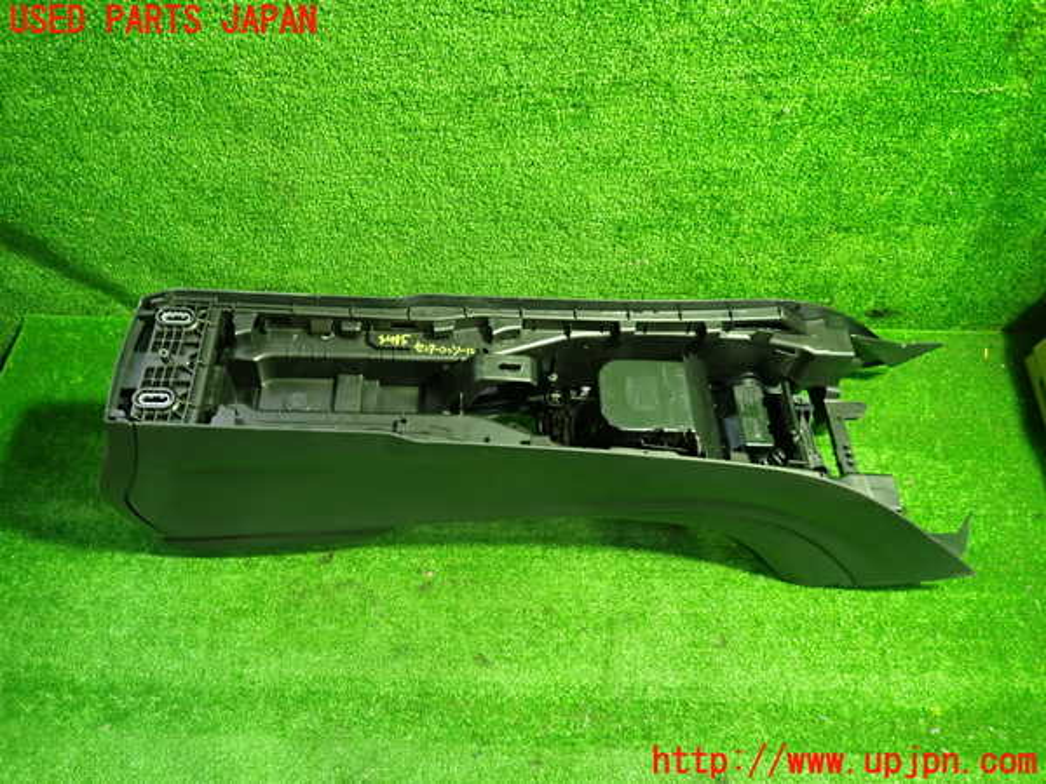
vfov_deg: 54.9
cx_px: 523
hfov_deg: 69.4
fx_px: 755
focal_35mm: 25
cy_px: 392
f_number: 2
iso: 640
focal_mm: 4.5
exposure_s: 1/30
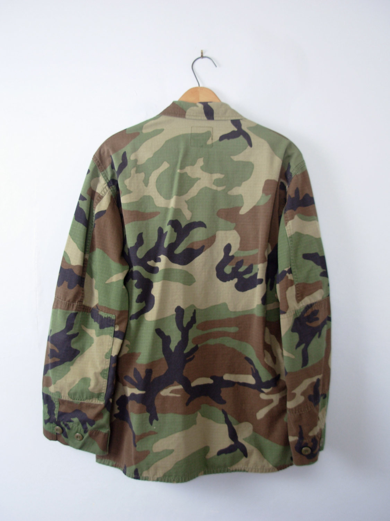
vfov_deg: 49.0
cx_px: 195
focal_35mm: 38
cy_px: 260
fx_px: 571
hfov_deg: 37.7
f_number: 2.9
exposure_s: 1/10.4
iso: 50
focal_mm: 6.3
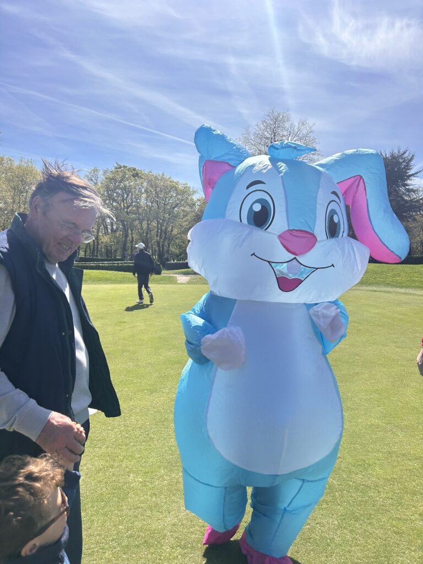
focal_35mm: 26
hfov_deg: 53.1
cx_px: 212
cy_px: 282
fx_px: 424
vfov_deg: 67.3
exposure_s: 1/5319
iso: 50
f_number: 1.5
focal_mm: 5.7
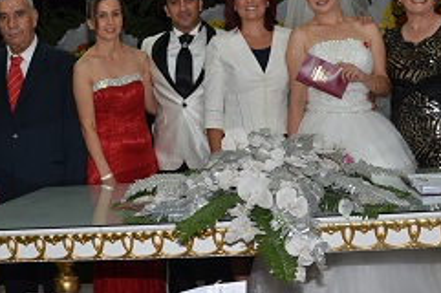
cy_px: 144
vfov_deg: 24.1
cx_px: 185
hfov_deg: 35.6
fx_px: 685
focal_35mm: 56
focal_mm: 18
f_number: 5.6
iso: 400
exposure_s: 1/60
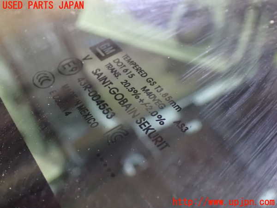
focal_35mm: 41
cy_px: 104
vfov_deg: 35.1
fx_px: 328
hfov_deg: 45.8
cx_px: 138
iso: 1600
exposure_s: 1/10
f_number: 2.8
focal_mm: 7.31
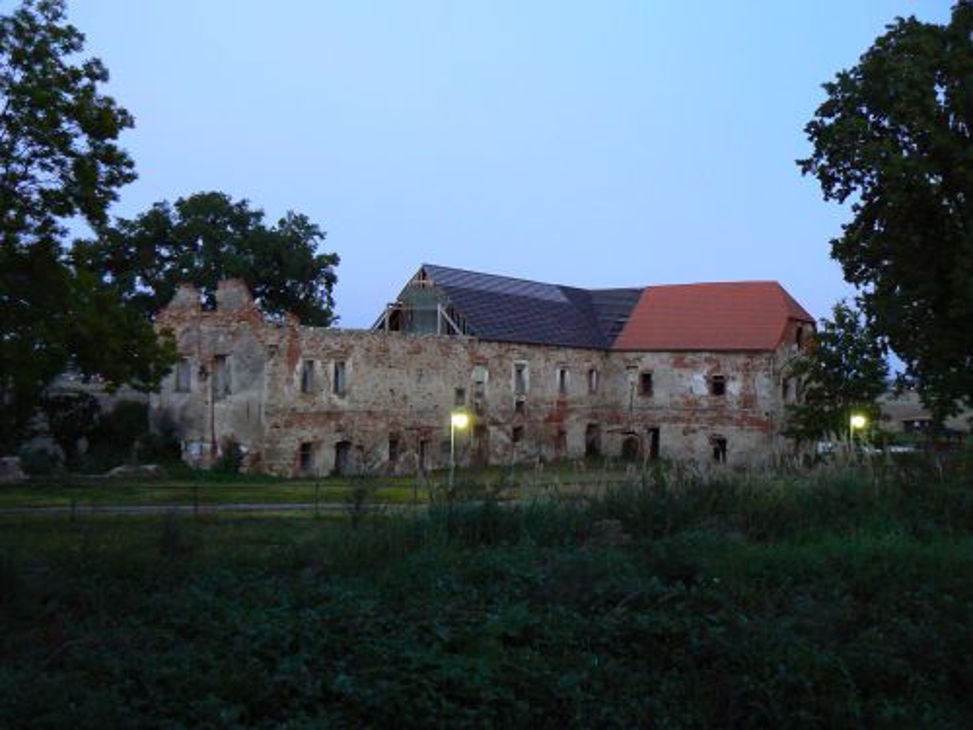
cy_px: 365
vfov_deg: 39.7
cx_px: 486
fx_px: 1012
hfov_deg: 51.4
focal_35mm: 36
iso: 200
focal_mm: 6
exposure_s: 1/2
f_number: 2.8
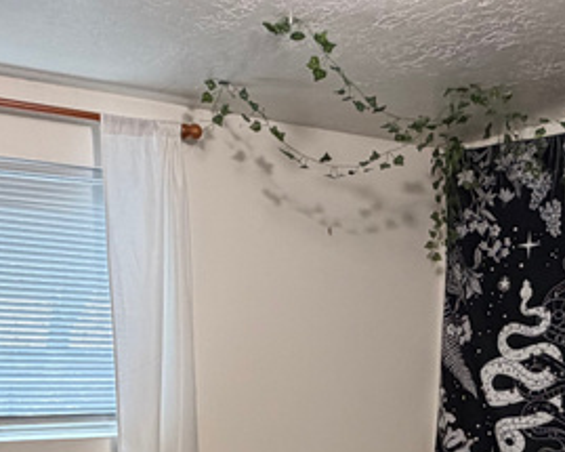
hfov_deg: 35.9
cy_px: 454
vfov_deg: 27.4
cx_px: 328
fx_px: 869
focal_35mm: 52
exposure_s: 1/120
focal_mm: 2.22
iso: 250
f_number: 2.2
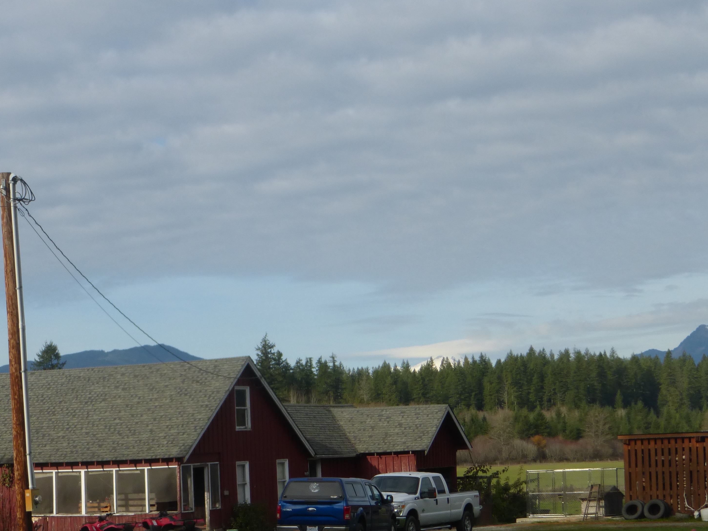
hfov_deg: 22.6
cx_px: 183
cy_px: 350
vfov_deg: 17.1
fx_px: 1759
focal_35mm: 86
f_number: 4.6
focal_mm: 9.7
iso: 100
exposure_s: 1/800
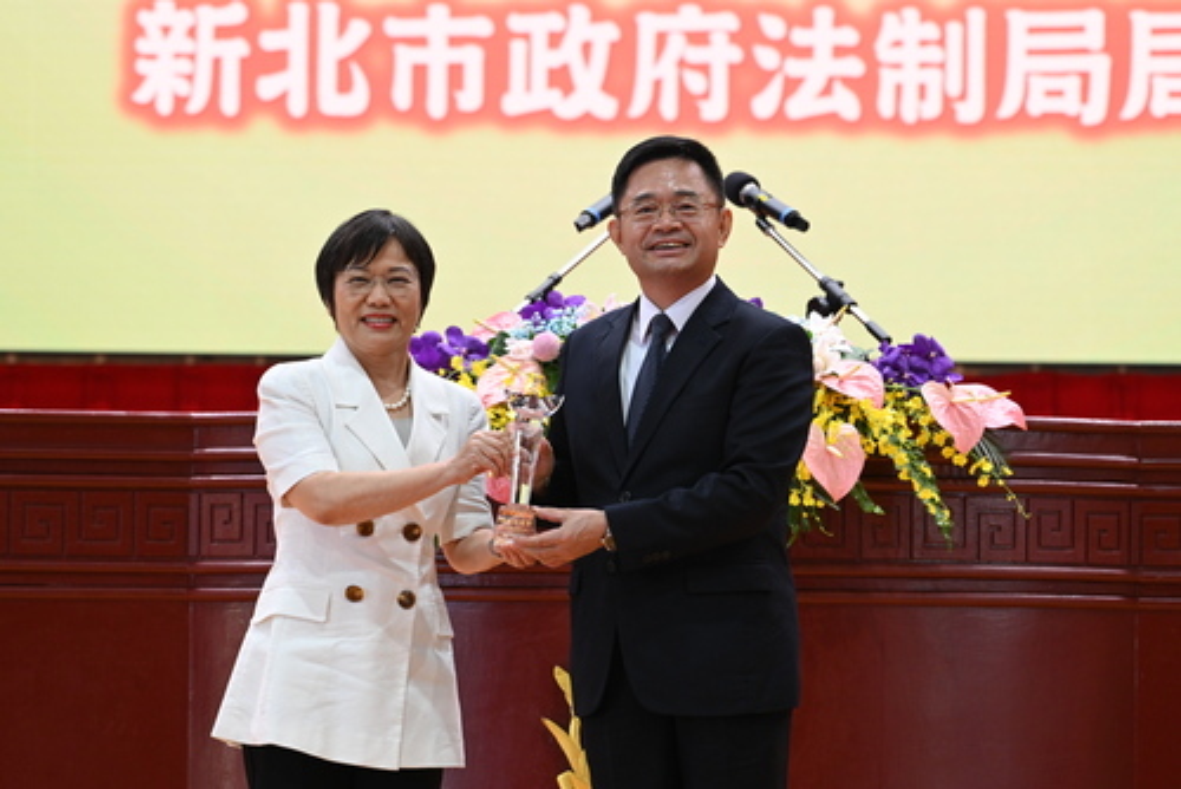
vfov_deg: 5.1
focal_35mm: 270
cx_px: 590
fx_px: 8862
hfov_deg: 7.6
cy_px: 394
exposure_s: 1/125
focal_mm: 270
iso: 2000
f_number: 6.3
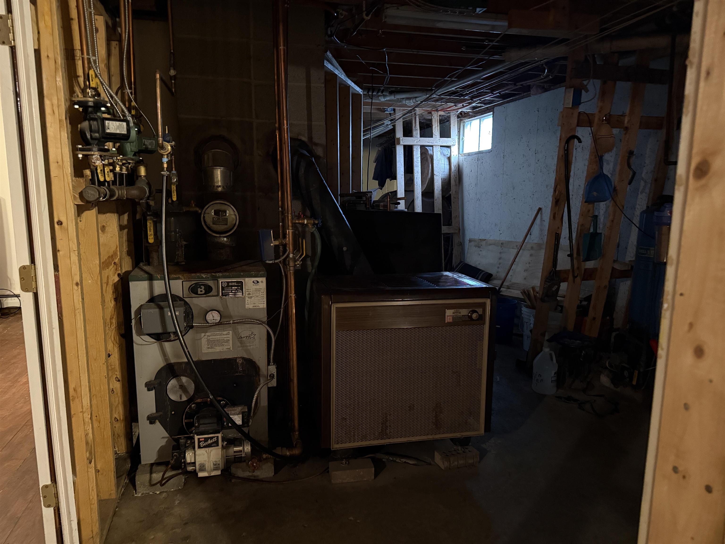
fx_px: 503
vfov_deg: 56.8
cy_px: 272
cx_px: 362
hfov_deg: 71.6
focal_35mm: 24
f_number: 1.78
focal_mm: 6.76
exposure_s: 1/24
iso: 1600
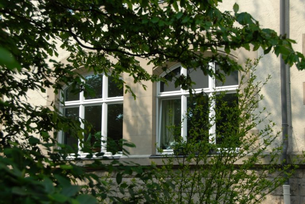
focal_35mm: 60
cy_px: 102
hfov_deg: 33.4
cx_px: 152
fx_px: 509
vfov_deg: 22.7
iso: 100
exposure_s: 1/180
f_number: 7.1
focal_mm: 40
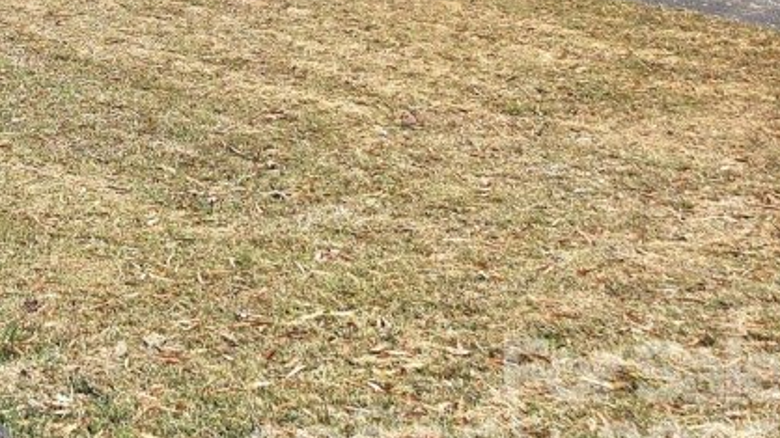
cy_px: -294
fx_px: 1489
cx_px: -256
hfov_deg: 25.1
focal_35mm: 72
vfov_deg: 15.0
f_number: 1.7
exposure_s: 1/455
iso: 10
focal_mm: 6.3
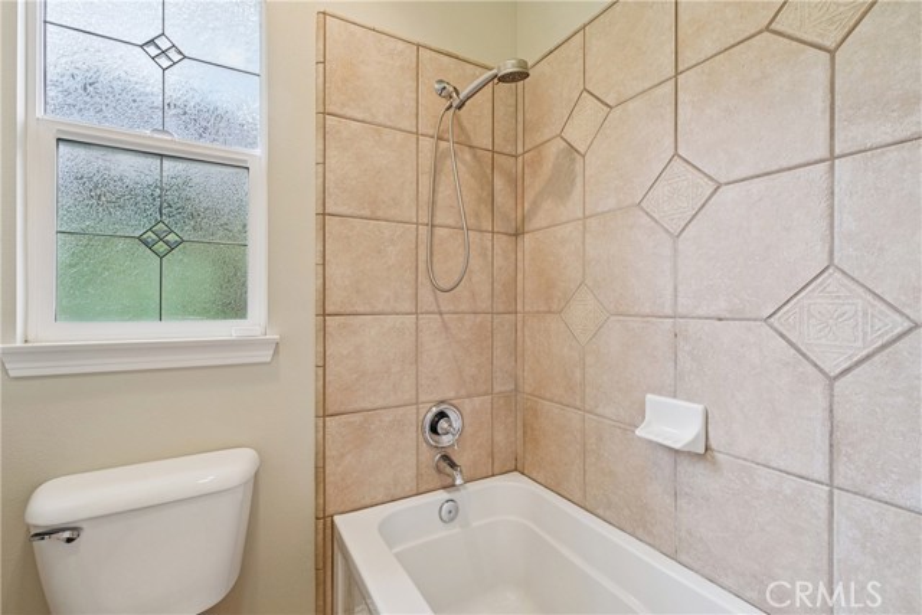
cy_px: 308
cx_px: 461
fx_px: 410
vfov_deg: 73.8
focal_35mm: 16
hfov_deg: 96.7
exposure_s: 1/8
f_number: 8
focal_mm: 10.6
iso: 640
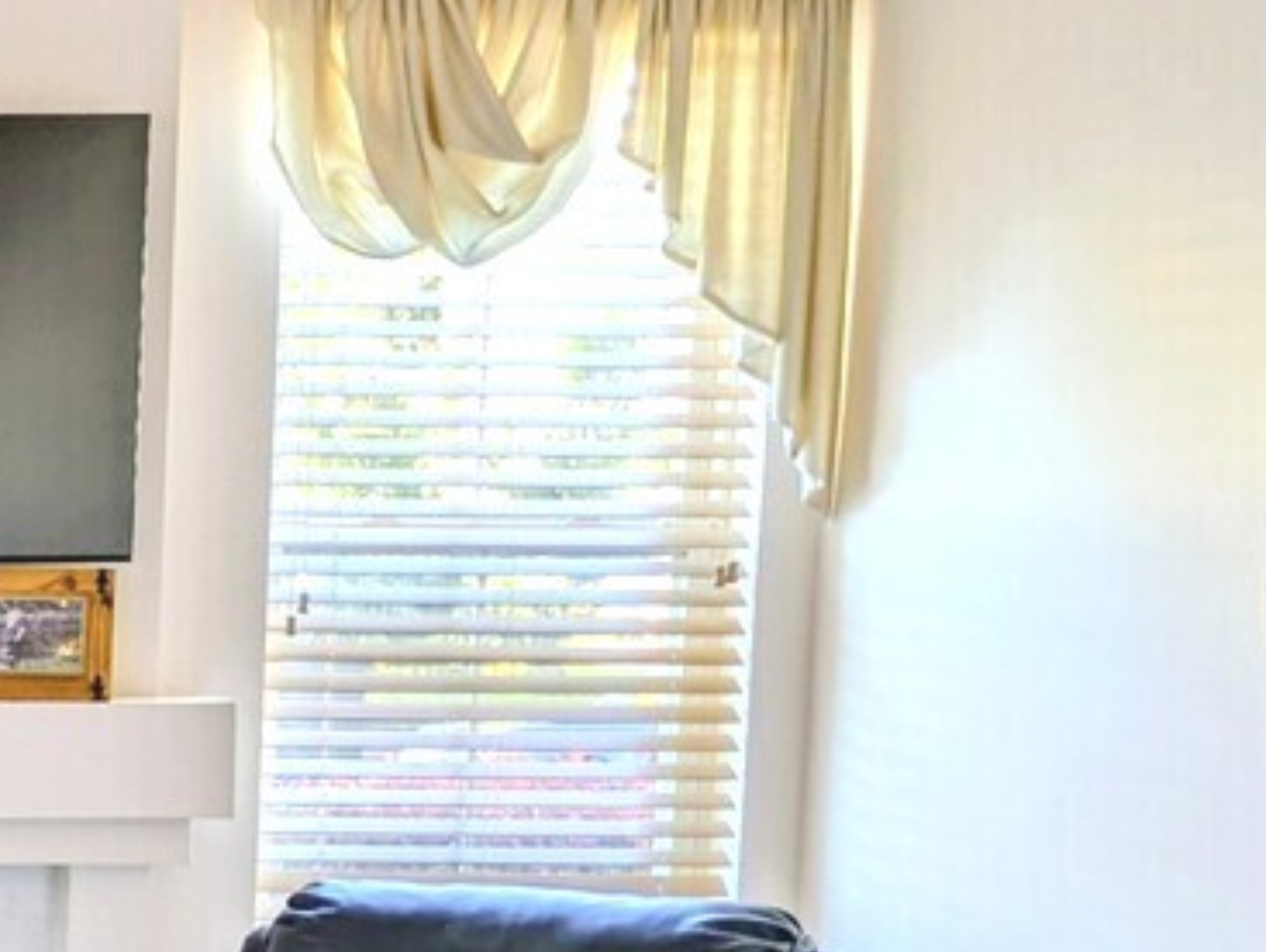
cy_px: 945
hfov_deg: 18.0
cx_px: -607
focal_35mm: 98
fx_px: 3588
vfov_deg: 14.9
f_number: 1.89
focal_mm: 5.43
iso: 72
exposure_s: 1/40
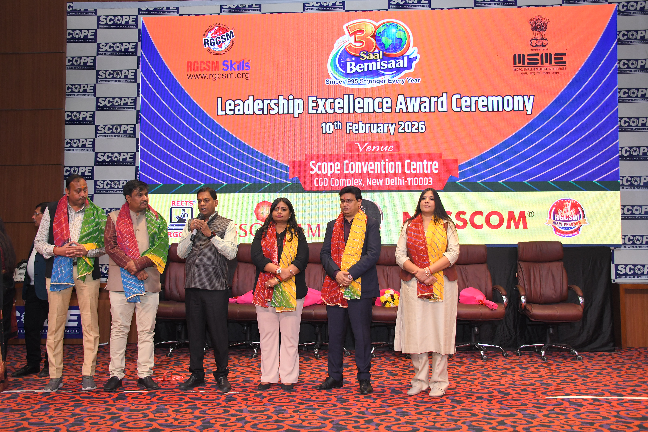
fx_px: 648
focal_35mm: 36
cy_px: 216
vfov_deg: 36.9
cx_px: 324
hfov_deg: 53.1
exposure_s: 1/100
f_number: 4.5
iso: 1000
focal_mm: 24
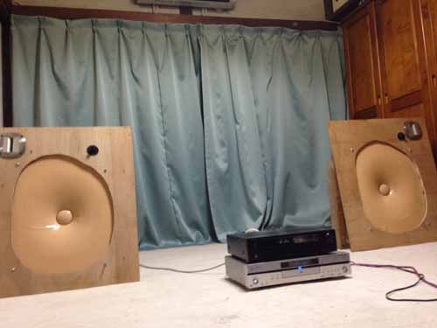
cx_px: 218
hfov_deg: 55.4
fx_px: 417
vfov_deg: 42.9
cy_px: 164
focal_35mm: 33
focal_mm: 4.12
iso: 200
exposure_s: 1/20
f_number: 2.4
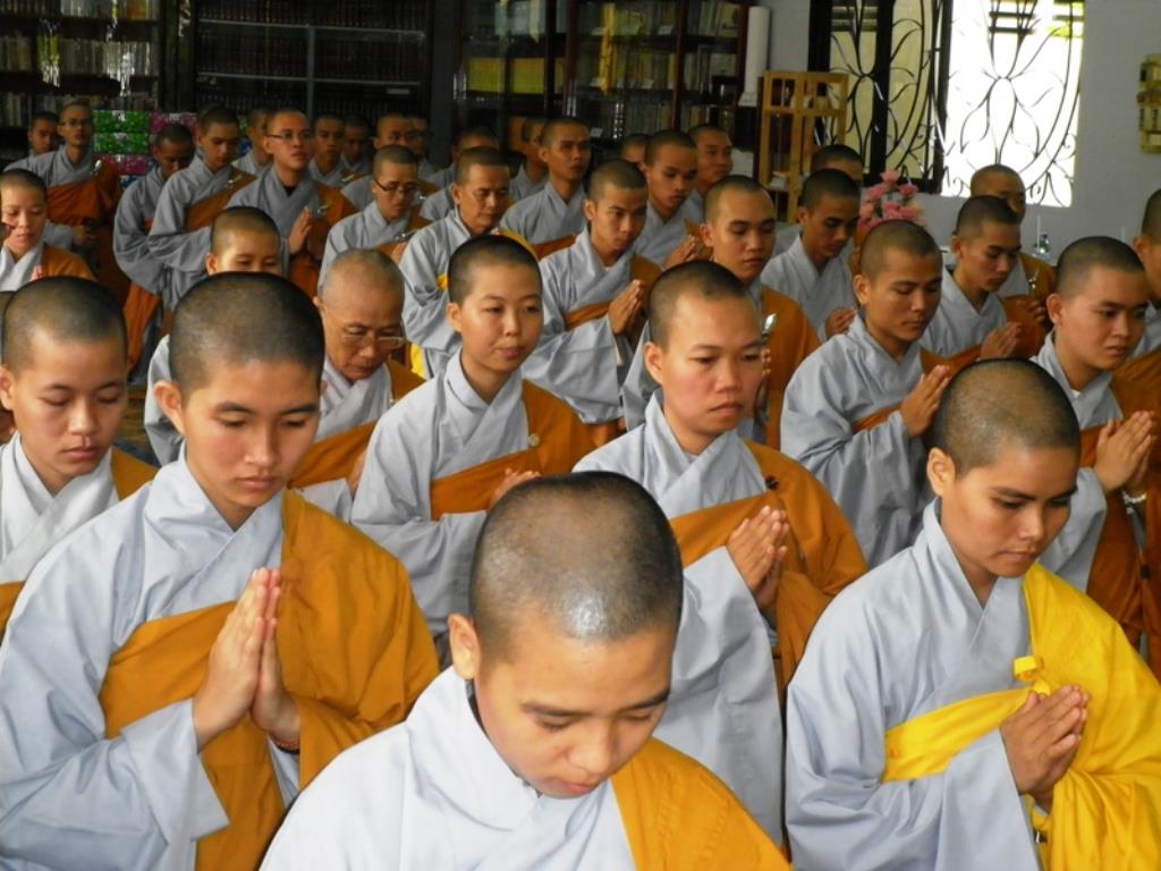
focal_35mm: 75
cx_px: 580
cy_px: 436
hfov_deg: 26.0
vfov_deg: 19.6
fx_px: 2515
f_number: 5
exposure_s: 1/80
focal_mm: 13.4
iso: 320
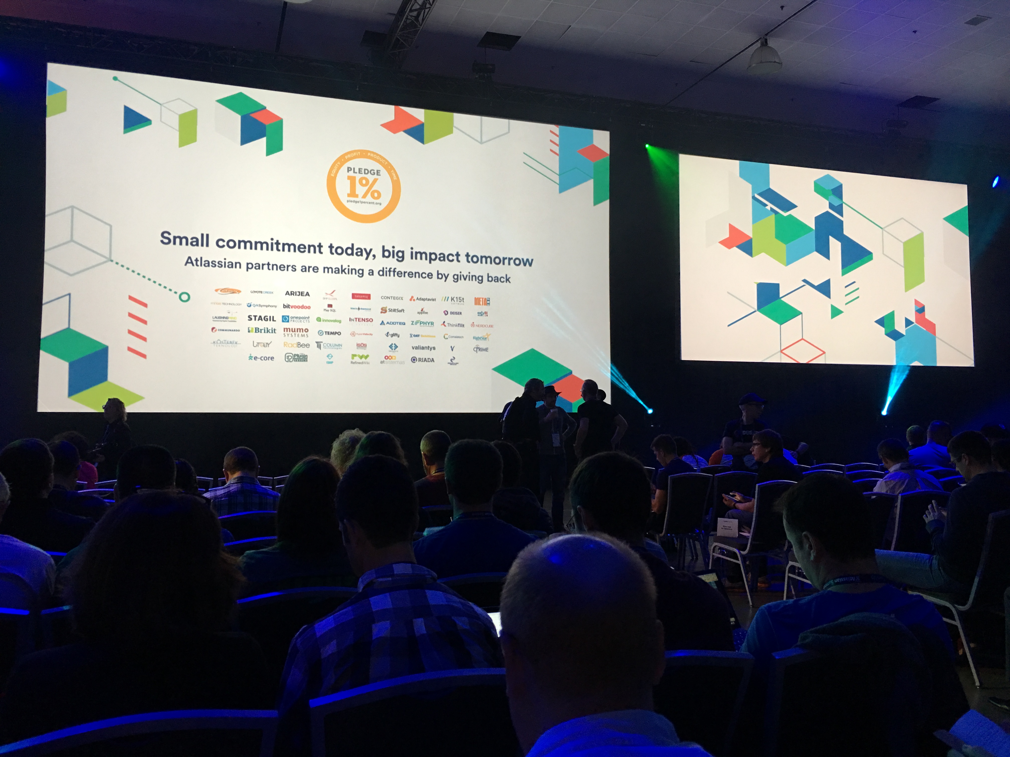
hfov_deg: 61.7
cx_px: 505
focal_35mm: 29
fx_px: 846
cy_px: 378
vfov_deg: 48.2
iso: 50
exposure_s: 1/15
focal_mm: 4.15
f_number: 2.2
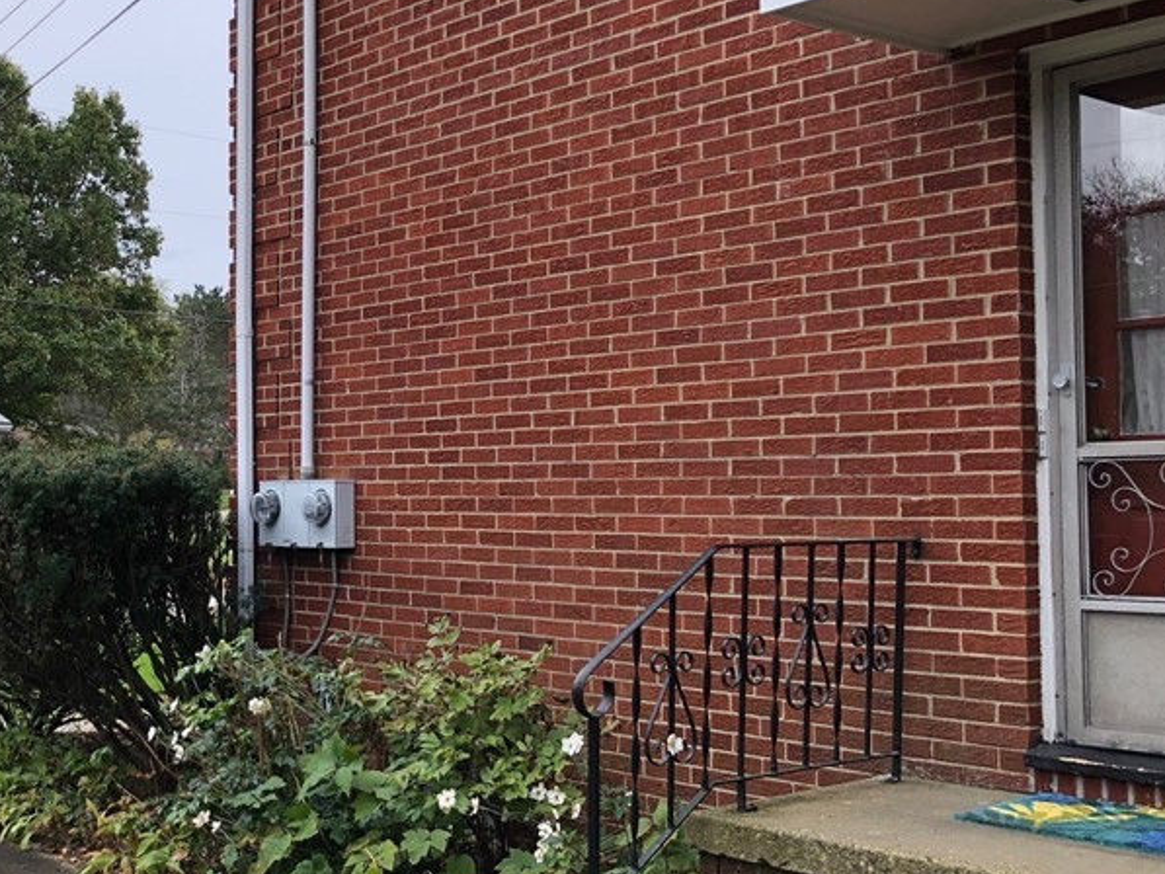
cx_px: 242
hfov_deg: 38.3
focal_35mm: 48
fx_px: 1616
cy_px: 455
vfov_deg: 30.3
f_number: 1.8
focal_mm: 3.99
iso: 20
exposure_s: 1/414
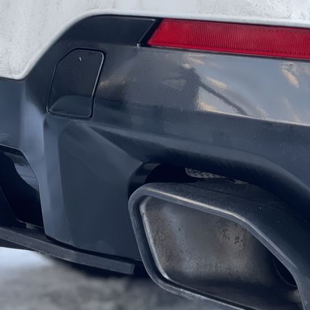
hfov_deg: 14.6
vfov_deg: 14.6
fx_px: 1206
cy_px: 177
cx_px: 66
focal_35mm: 119
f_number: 2
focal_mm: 6
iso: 40
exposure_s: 1/122
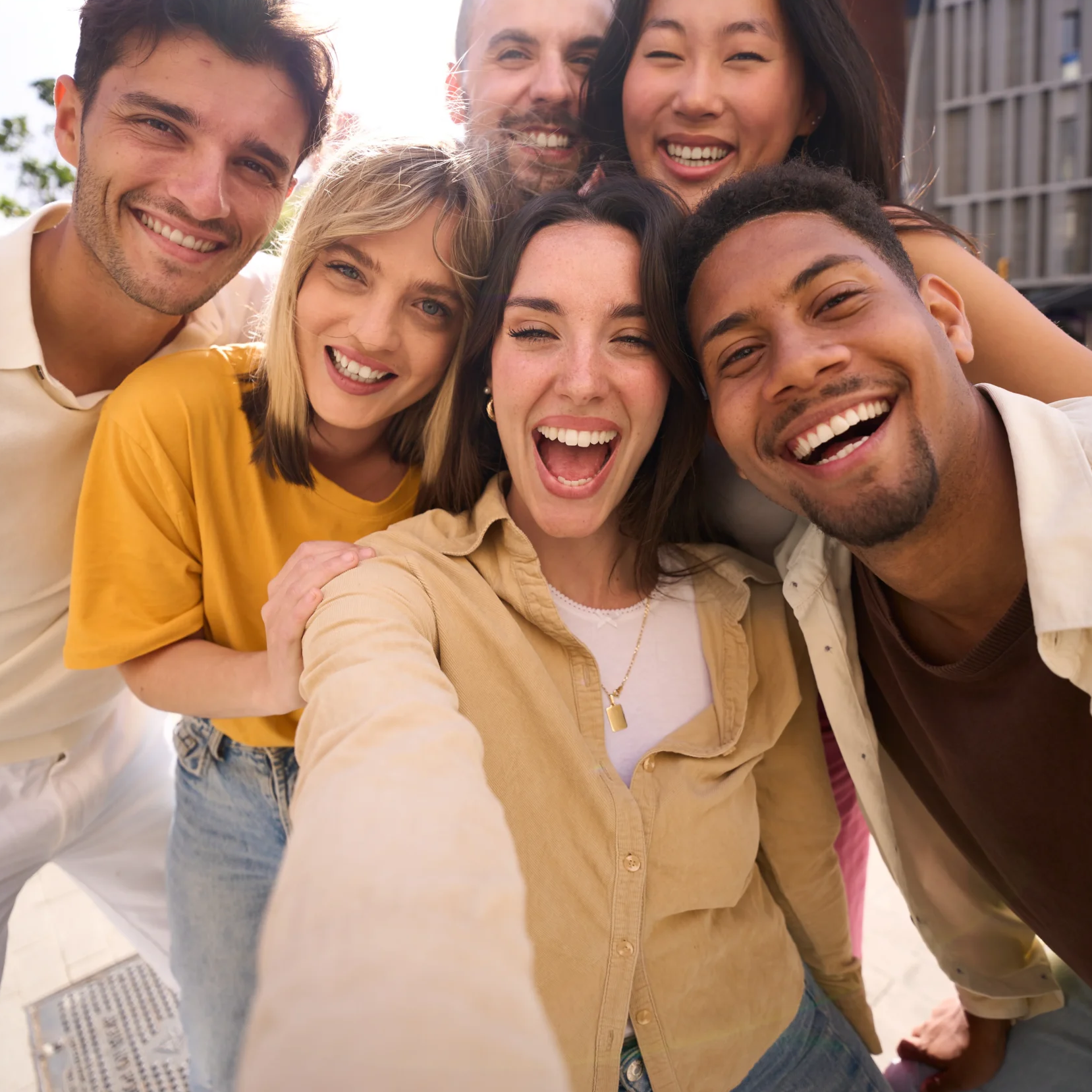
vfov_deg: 71.8
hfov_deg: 72.1
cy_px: 476
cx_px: 547
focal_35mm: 21
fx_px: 749
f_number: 2.8
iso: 160
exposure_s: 1/1600
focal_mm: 16
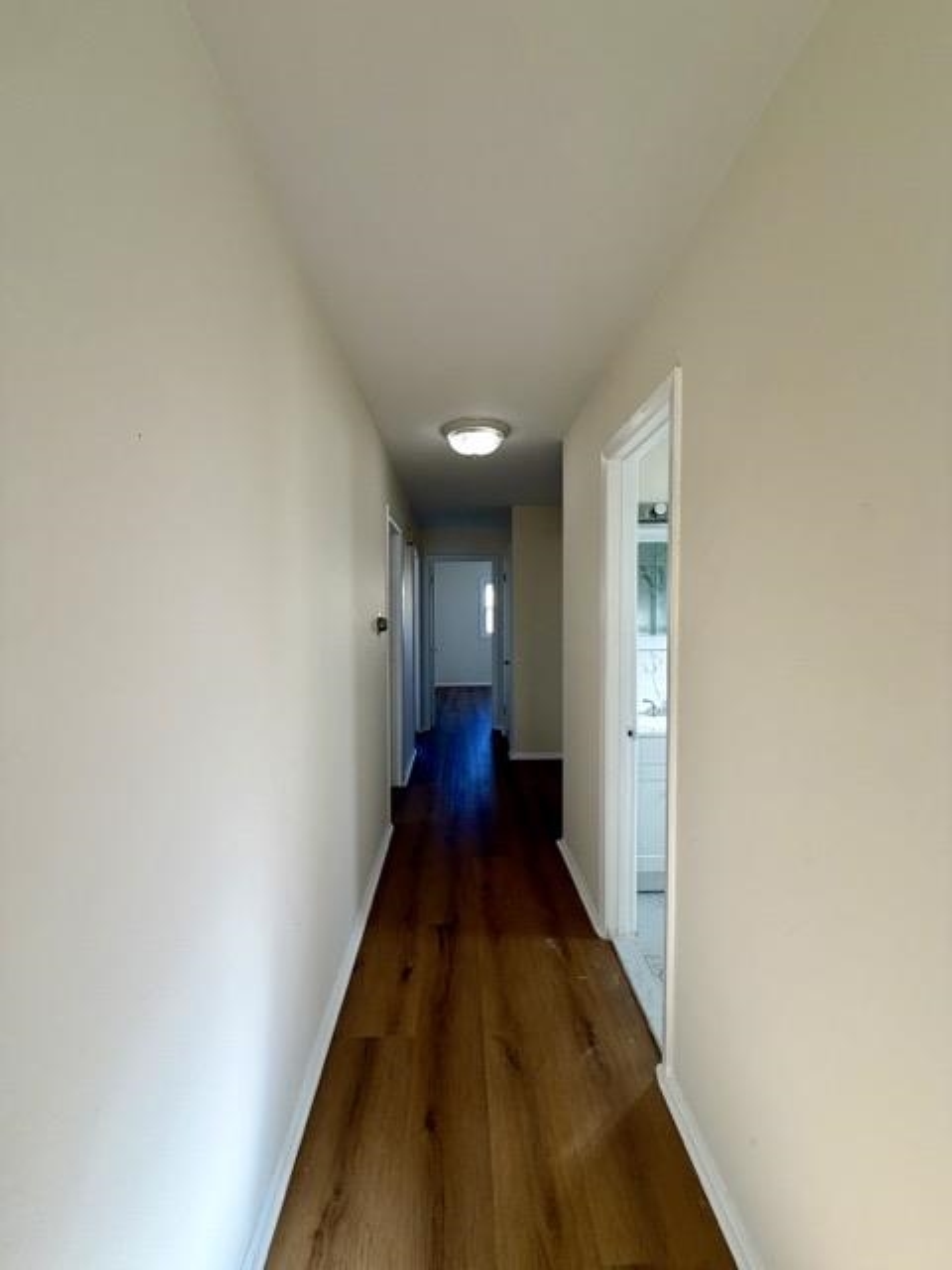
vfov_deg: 102.1
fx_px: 513
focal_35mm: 14
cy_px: 635
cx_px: 476
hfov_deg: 85.7
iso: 64
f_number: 2.2
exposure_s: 1/120
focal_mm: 2.22
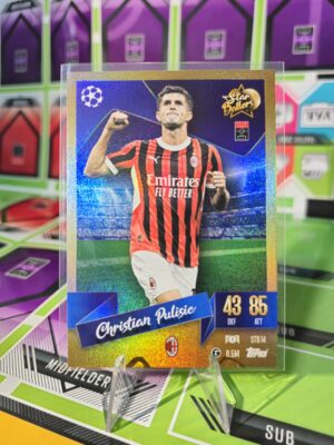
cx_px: 167
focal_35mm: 23
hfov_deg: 58.9
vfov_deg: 73.9
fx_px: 296
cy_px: 222
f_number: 1.8
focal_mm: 5.4
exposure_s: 1/30
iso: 500
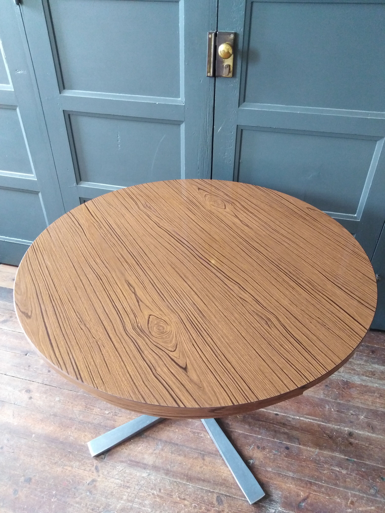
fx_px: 371
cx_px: 192
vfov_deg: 69.4
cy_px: 256
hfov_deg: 54.9
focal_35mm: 25
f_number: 2.2
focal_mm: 3.46
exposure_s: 1/20
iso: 471
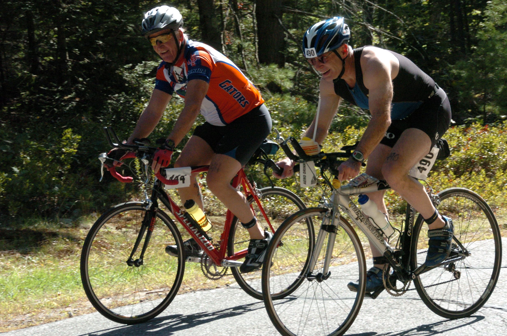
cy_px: 168
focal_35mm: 120
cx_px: 254
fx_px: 1686
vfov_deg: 11.4
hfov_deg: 17.1
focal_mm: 80
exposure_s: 1/400
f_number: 10
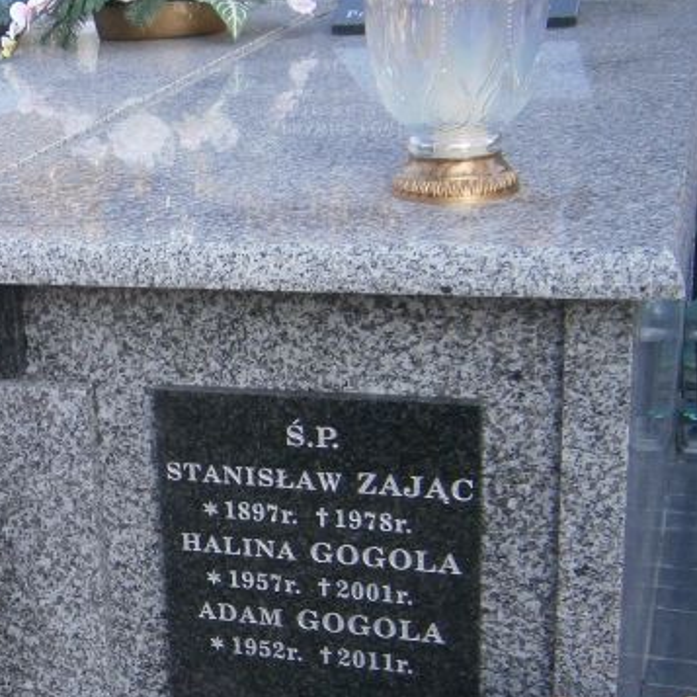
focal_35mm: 66
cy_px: 433
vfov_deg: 26.0
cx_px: -45
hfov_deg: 24.6
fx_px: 1504
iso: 80
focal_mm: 4.7
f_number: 2.8
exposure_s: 1/160
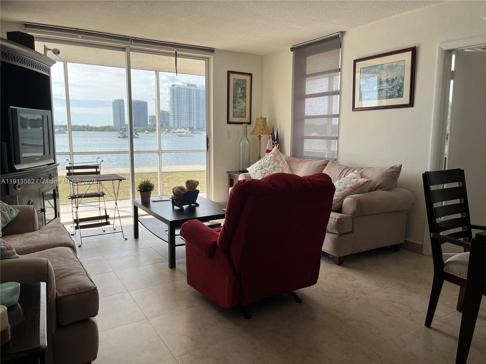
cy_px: 182
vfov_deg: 53.1
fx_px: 365
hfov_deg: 67.3
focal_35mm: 26
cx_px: 243
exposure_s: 1/777
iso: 50
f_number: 1.6
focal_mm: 5.1
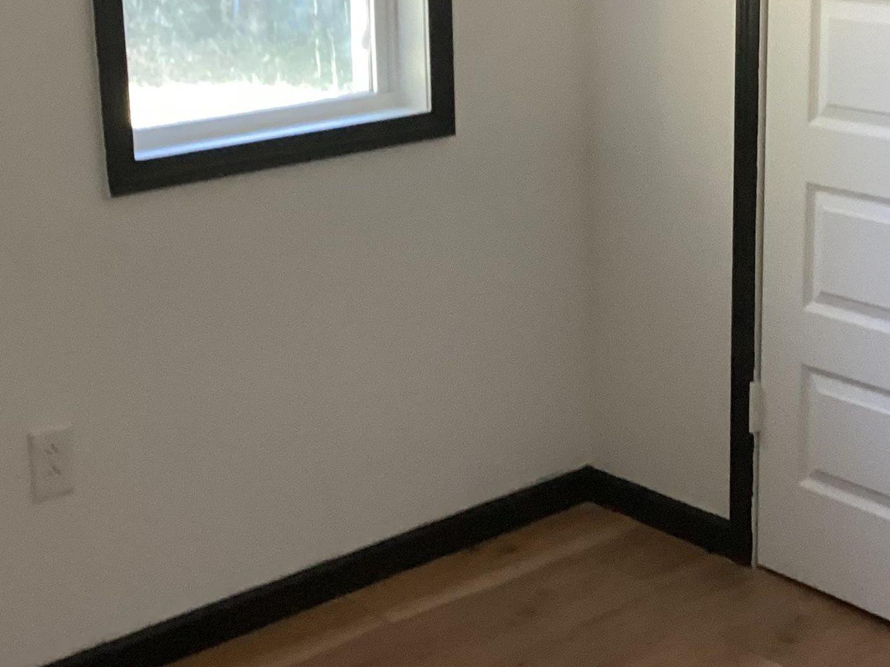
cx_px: 522
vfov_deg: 21.3
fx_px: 1774
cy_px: 272
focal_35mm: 69
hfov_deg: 28.1
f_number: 2.4
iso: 320
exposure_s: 1/60
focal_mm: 3.3
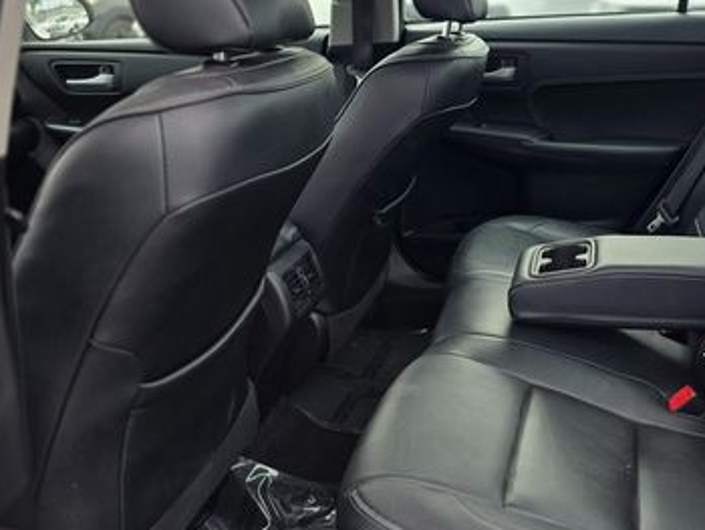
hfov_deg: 43.3
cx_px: 534
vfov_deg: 34.4
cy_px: 256
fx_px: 856
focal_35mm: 42
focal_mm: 6.3
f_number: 1.7
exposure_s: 1/359
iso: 40
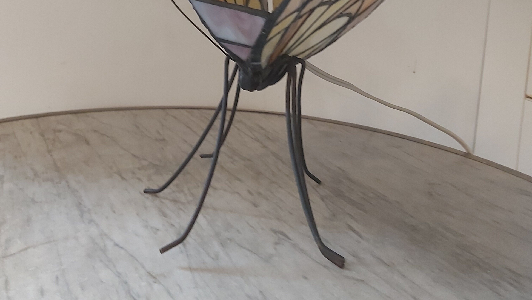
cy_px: 19
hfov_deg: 52.8
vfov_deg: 29.6
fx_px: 536
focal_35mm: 38
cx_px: 267
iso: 320
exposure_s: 1/33
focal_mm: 3.92
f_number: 1.7
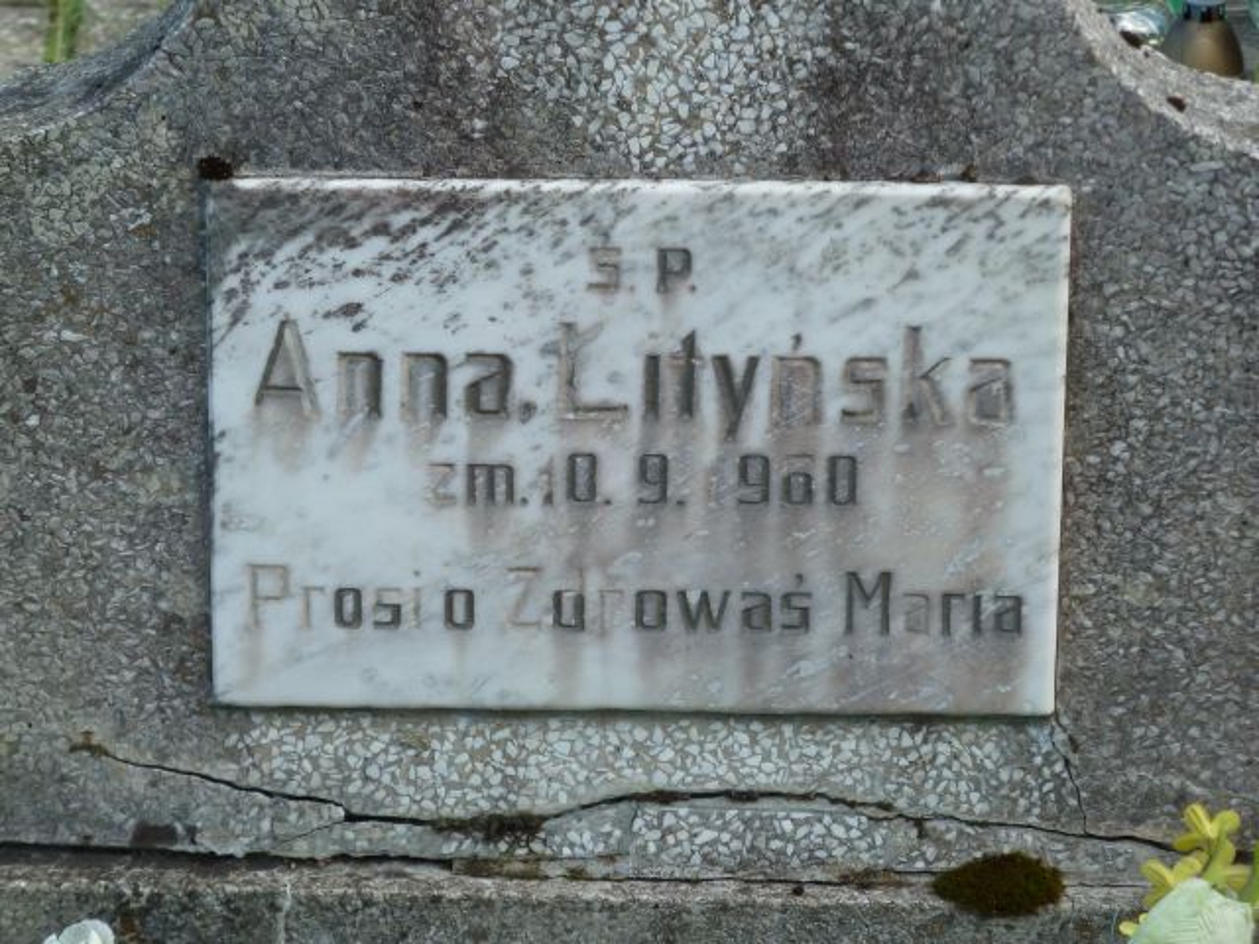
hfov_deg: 11.7
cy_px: 472
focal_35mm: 169
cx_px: 630
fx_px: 6147
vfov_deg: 8.8
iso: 160
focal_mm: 27.8
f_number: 4.5
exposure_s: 1/200
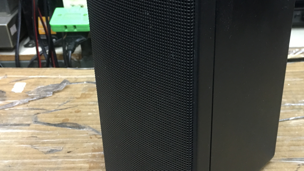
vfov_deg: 25.4
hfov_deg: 43.3
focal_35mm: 47
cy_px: 85
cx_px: 196
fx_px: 379
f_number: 2.2
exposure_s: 1/10
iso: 100
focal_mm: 4.15
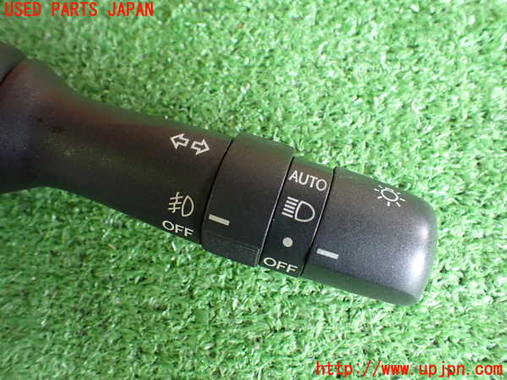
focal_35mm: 30
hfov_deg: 60.0
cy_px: 190
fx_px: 439
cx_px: 254
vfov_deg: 46.8
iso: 800
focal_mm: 5.4
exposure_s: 1/60
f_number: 2.3
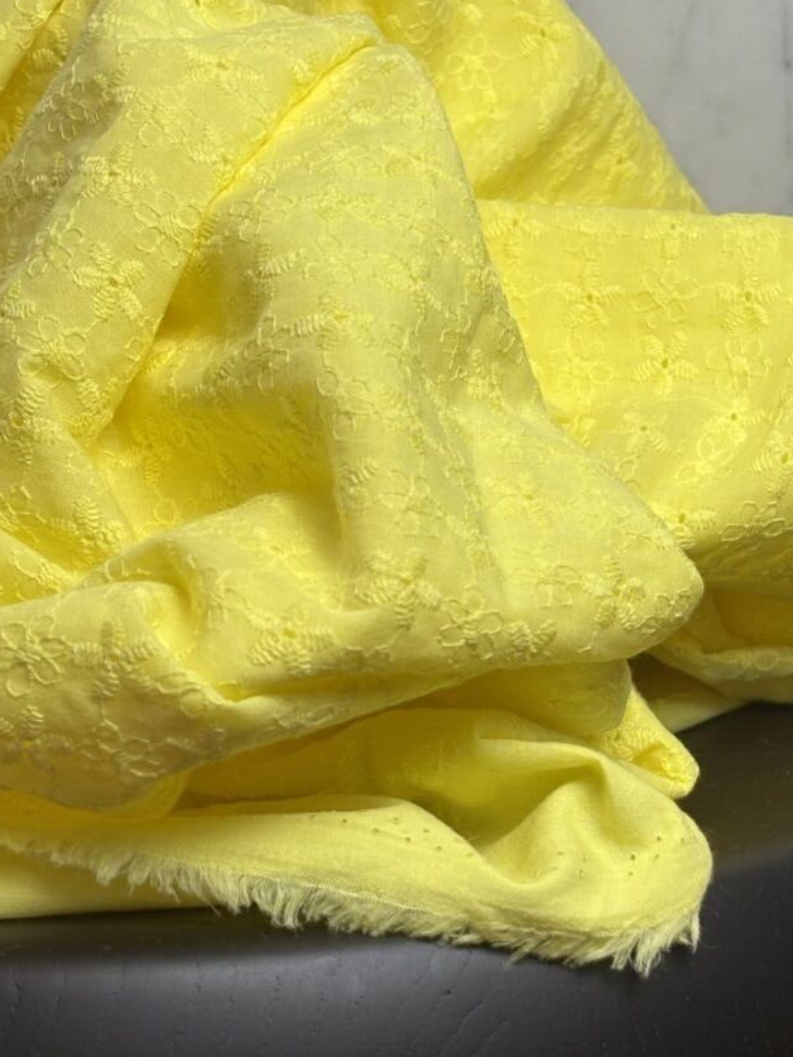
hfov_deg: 17.0
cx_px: 453
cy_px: 571
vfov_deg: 22.5
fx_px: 2657
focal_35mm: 87
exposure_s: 1/120
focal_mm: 5.96
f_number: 1.6
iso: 50
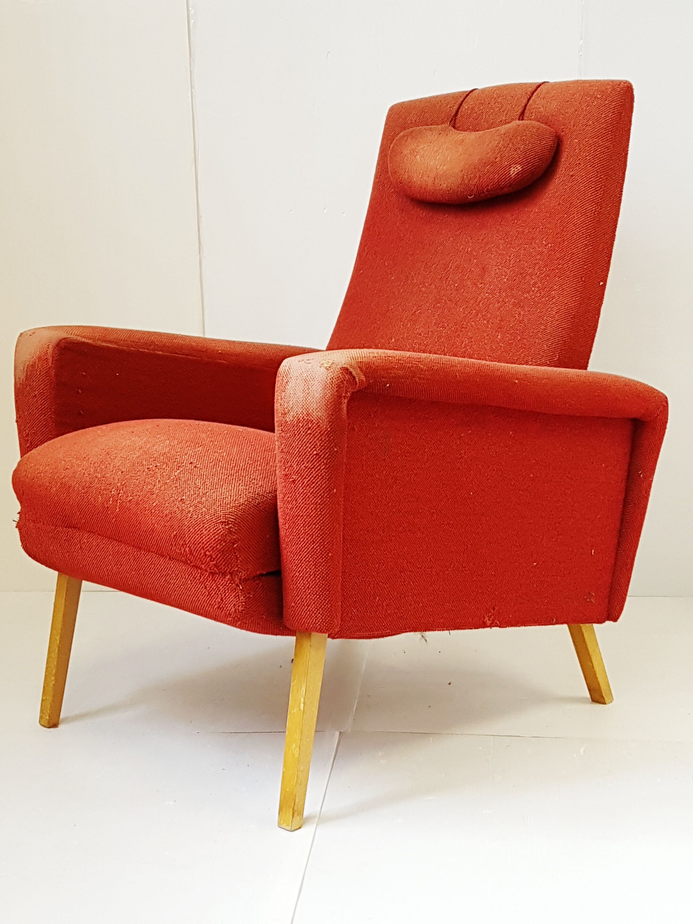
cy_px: 462
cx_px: 346
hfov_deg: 53.1
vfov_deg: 67.3
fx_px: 694
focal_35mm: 26
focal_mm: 4.2
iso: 125
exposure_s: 1/50
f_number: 1.7
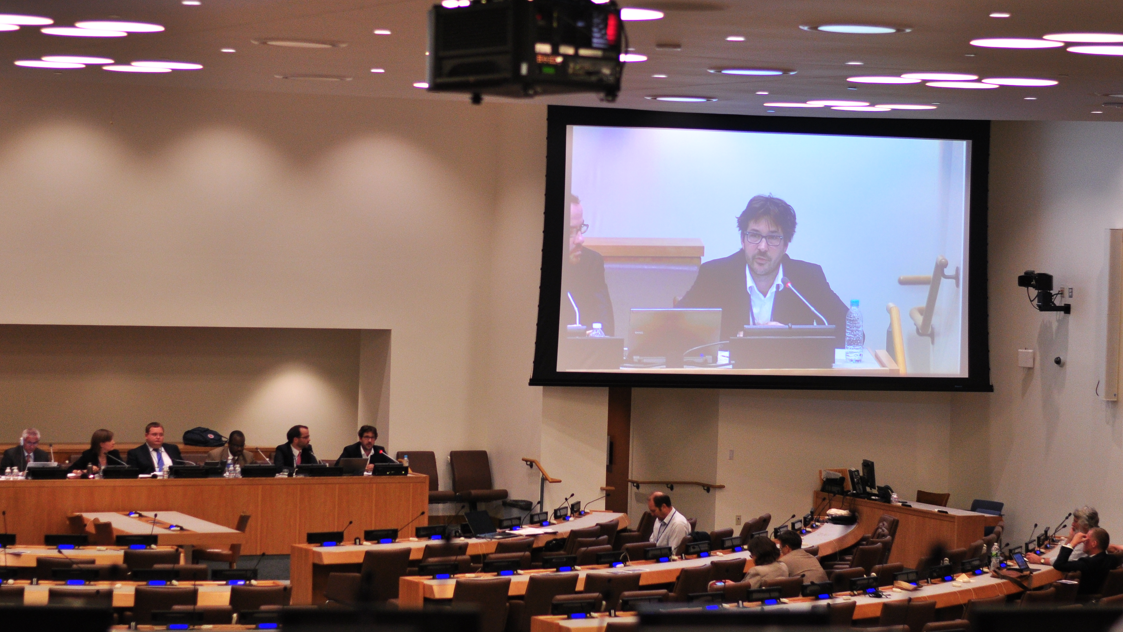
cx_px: 534
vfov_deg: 13.3
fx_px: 2710
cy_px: 249
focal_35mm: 91
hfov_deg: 23.4
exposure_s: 1/500
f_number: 1.8
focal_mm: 50
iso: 500
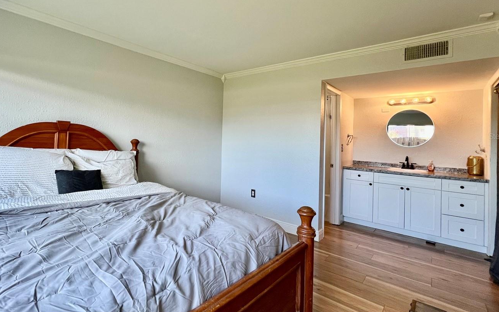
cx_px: 217
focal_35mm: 17
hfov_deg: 93.8
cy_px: 136
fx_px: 231
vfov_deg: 67.7
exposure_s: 1/99
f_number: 1.8
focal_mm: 1.57
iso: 125
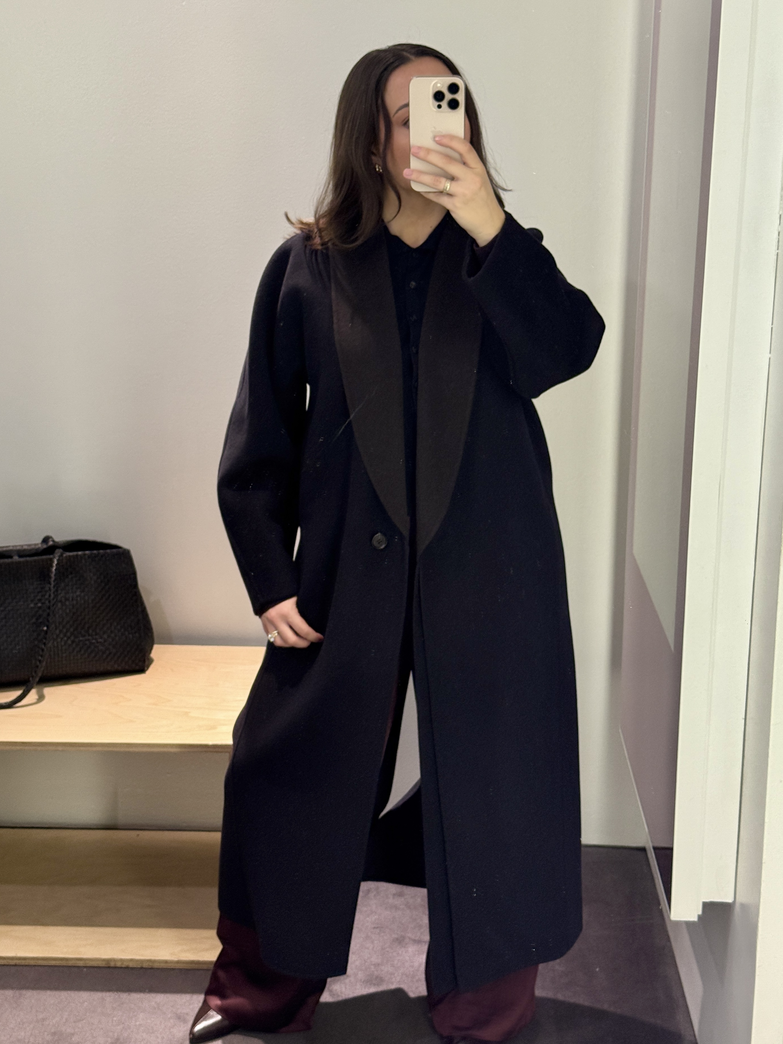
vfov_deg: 39.7
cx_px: 392
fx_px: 1448
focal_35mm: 48
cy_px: 522
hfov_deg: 30.3
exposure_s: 1/120
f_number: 1.78
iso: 160
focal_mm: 6.76
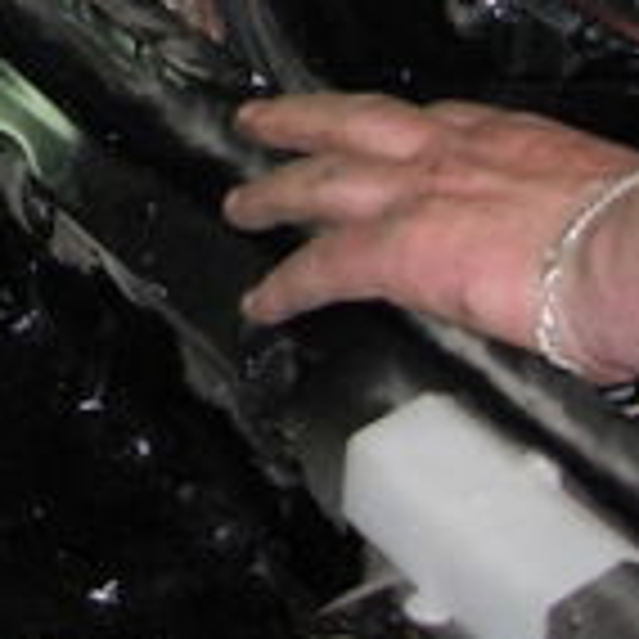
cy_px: -338
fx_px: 3154
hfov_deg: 11.1
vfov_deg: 11.1
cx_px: -302
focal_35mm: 151
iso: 79
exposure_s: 1/64
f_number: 2.8
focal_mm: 7.8
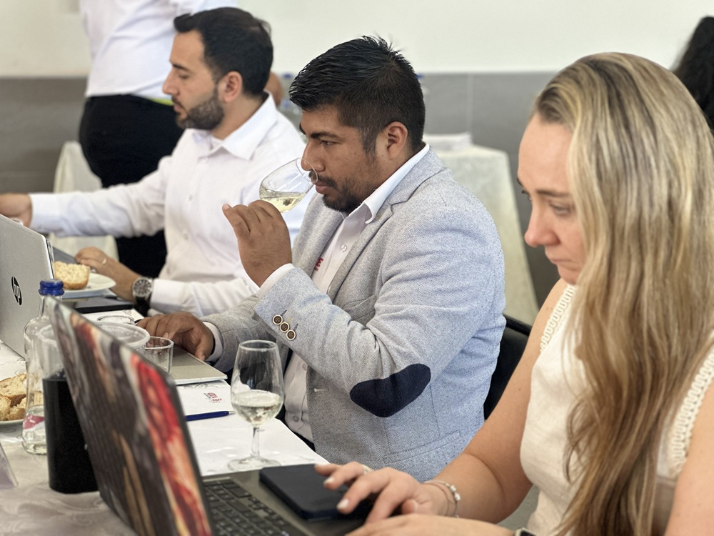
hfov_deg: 25.3
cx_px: 357
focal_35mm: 77
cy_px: 268
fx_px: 1588
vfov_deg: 19.1
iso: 250
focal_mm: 9
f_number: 2.8
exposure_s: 1/101
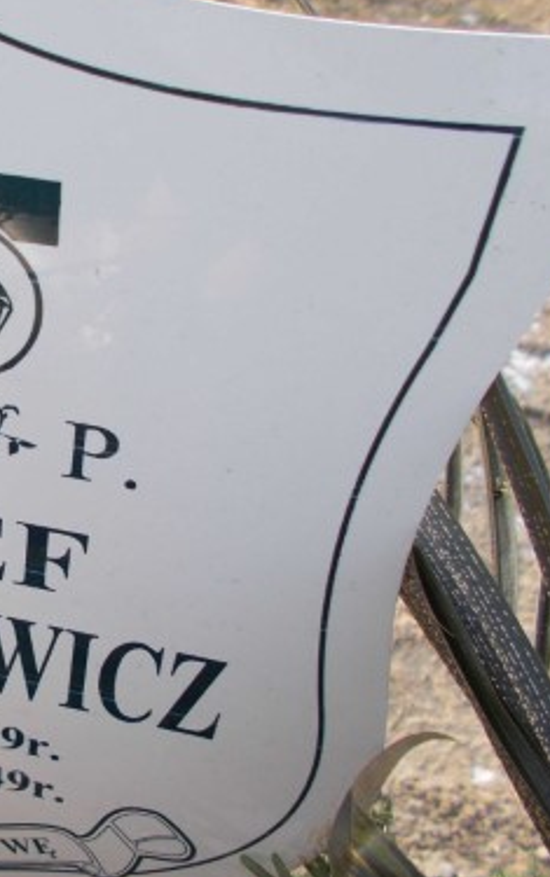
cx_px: -91
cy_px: 426
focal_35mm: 47
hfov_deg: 25.0
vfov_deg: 42.6
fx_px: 1125
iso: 80
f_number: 3.2
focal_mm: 4.6
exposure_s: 1/100
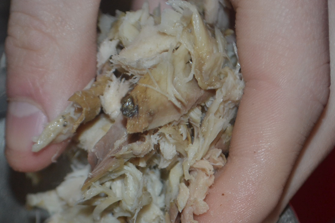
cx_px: 147
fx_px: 1601
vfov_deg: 7.9
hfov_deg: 11.9
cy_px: 219
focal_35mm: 172
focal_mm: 55
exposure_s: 1/60
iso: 400
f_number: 5.6
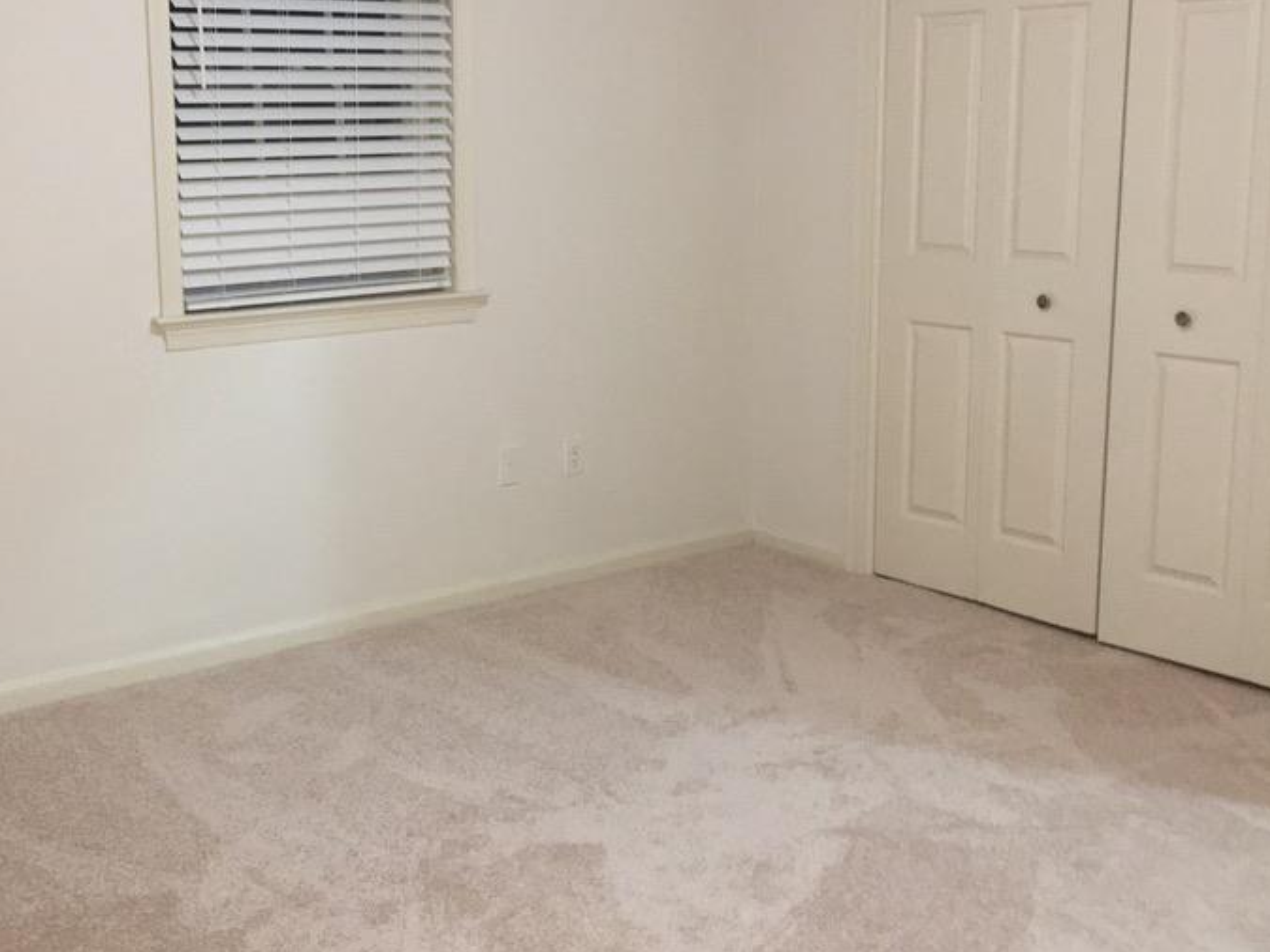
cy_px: 448
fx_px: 1614
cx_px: 482
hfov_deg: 42.6
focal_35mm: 44
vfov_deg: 32.9
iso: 125
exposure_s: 1/16
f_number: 2.2
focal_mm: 4.15
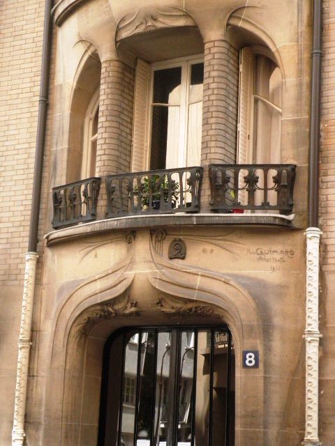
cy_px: 223
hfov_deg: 20.2
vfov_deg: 26.7
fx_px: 942
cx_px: 168
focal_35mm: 73
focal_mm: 13
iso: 400
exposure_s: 1/250
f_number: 4.7
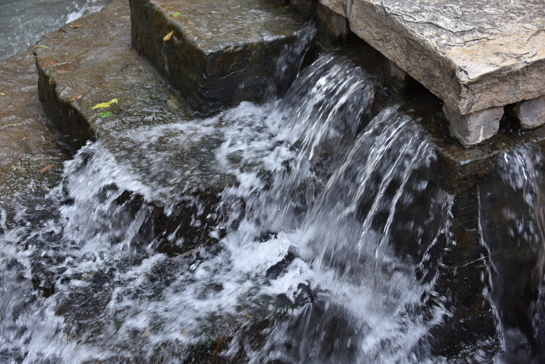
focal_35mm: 55
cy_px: 182
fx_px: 833
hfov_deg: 36.2
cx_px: 272
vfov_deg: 24.6
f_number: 4.5
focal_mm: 55
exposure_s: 1/125
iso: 250
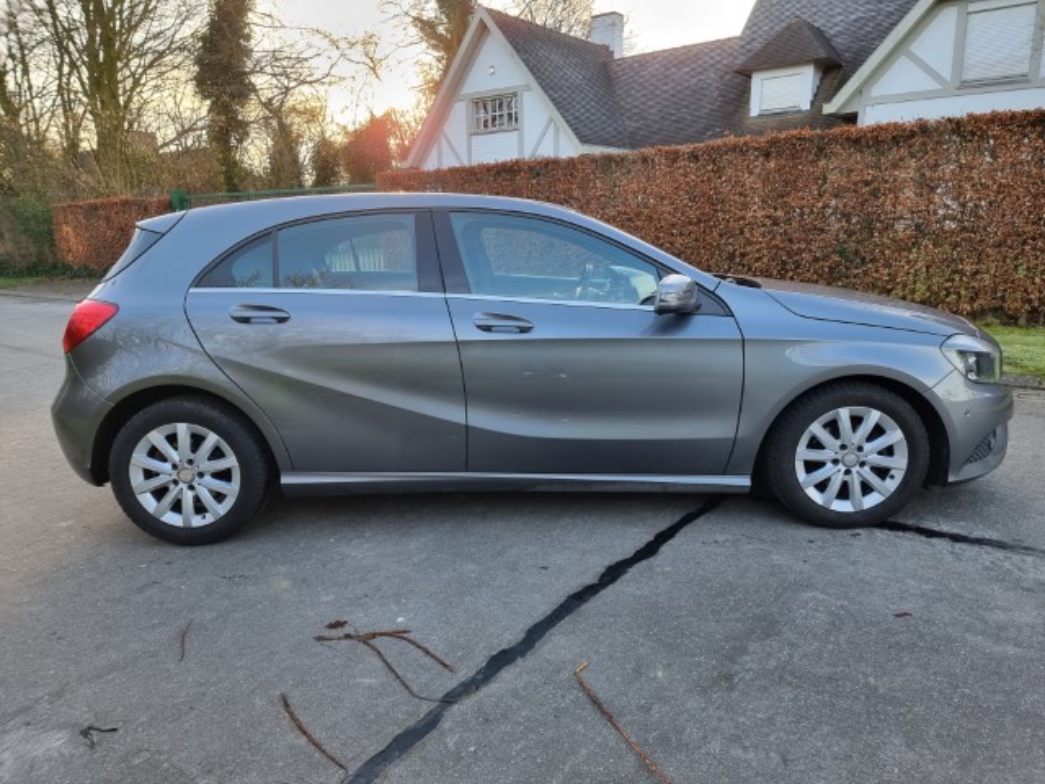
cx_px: 522
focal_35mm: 24
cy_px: 392
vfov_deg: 56.8
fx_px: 725
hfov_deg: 71.6
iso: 50
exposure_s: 1/100
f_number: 1.8
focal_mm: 6.7
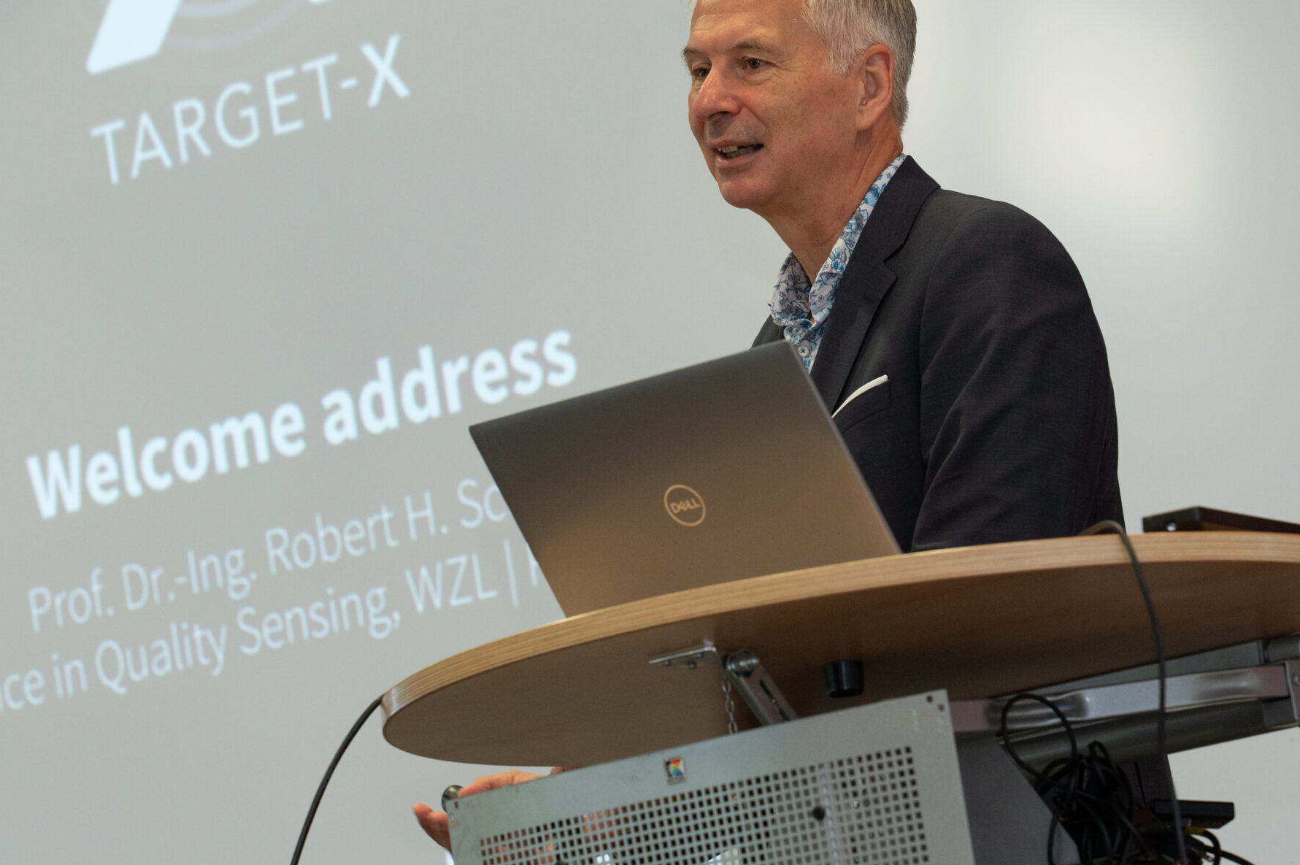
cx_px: 585
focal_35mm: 194
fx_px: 7001
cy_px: 295
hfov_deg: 10.6
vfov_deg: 7.1
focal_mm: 135
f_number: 7.1
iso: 1400
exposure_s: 1/100
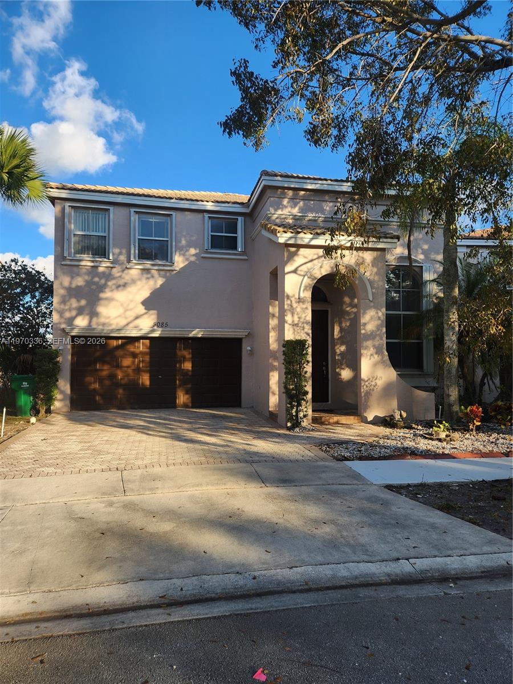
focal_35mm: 23
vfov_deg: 73.9
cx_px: 256
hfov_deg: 58.9
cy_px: 342
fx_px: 454
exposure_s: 1/586
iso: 20
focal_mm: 5.4
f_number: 1.8
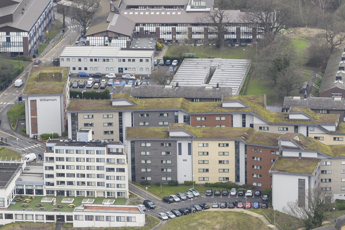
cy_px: 296
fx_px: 2127
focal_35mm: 222
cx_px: 189
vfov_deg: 6.1
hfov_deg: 9.3
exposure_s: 1/1600
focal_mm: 60
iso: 560
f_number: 3.5
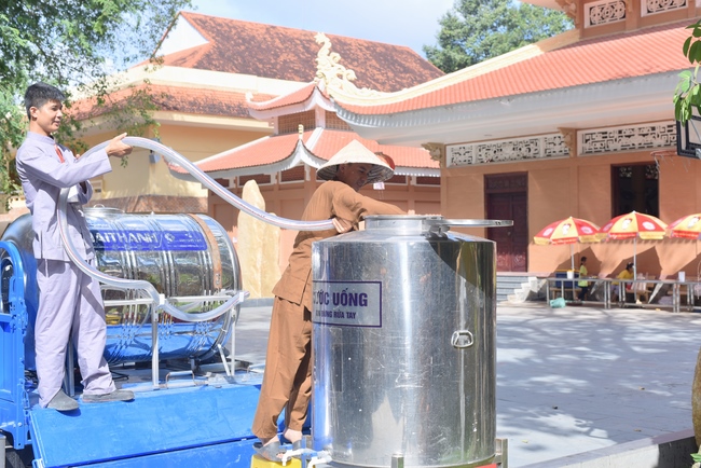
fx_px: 974
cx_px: 350
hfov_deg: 39.6
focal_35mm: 50
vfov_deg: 27.0
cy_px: 234
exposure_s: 1/160
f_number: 6.3
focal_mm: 50
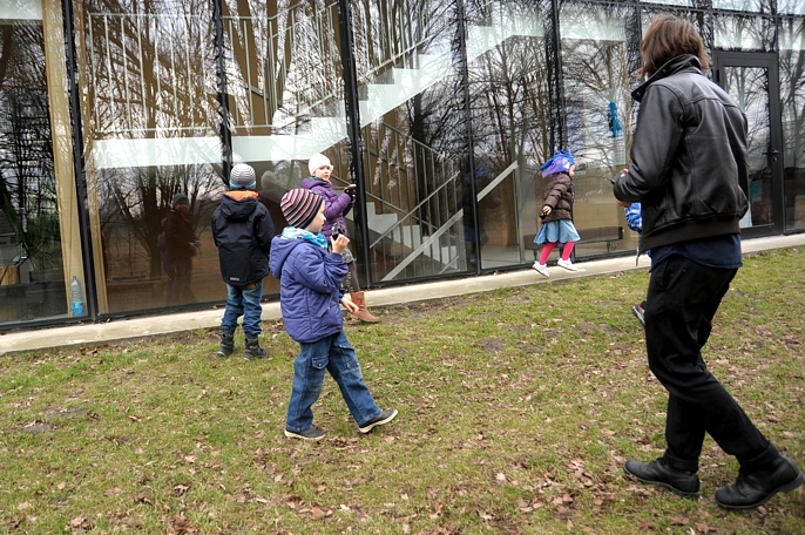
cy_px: 266
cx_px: 400
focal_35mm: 49
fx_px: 1095
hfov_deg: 40.4
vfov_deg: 27.5
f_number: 3.2
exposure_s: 1/640
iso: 250
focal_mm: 32
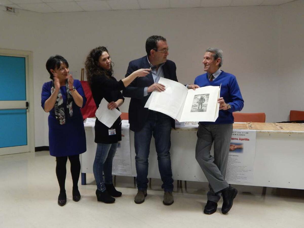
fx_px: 272
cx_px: 152
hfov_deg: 58.4
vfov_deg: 45.4
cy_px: 114
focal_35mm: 31
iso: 400
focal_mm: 5.6
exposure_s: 1/50
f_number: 3.2
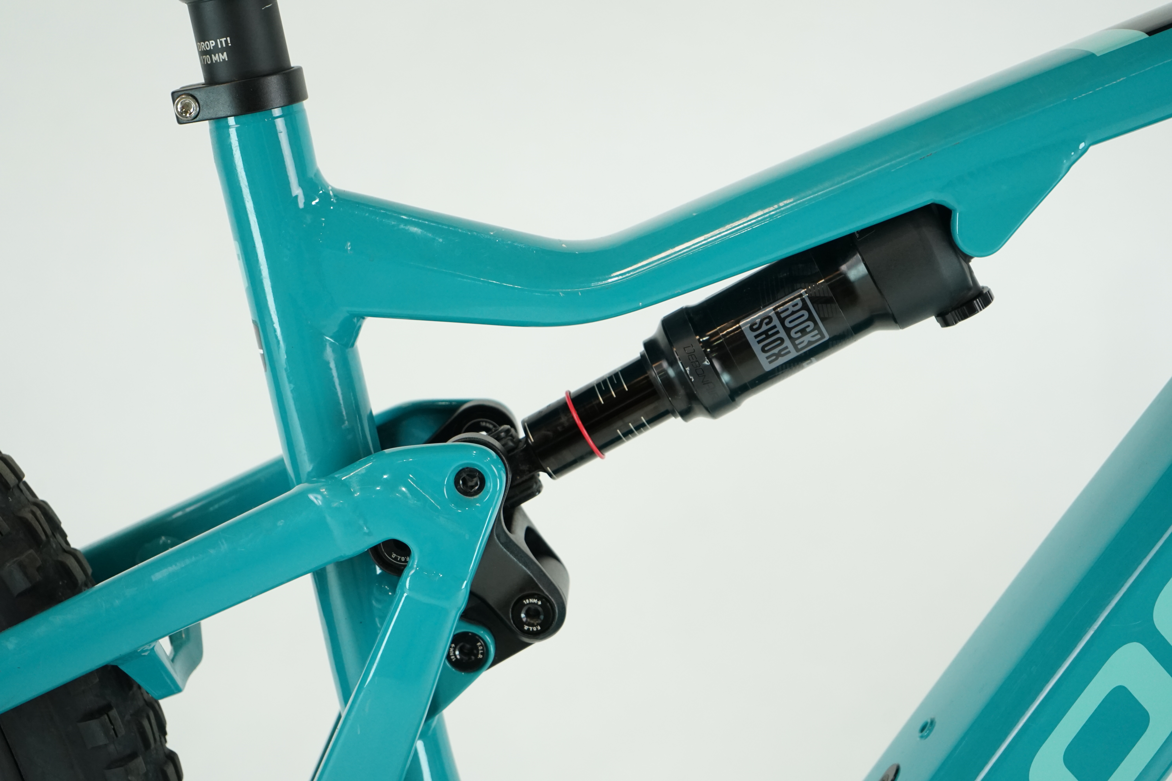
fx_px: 2279
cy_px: 390
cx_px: 586
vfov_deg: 19.5
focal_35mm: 70
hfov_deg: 28.8
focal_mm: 70
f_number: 5.6
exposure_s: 1/200
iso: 1600
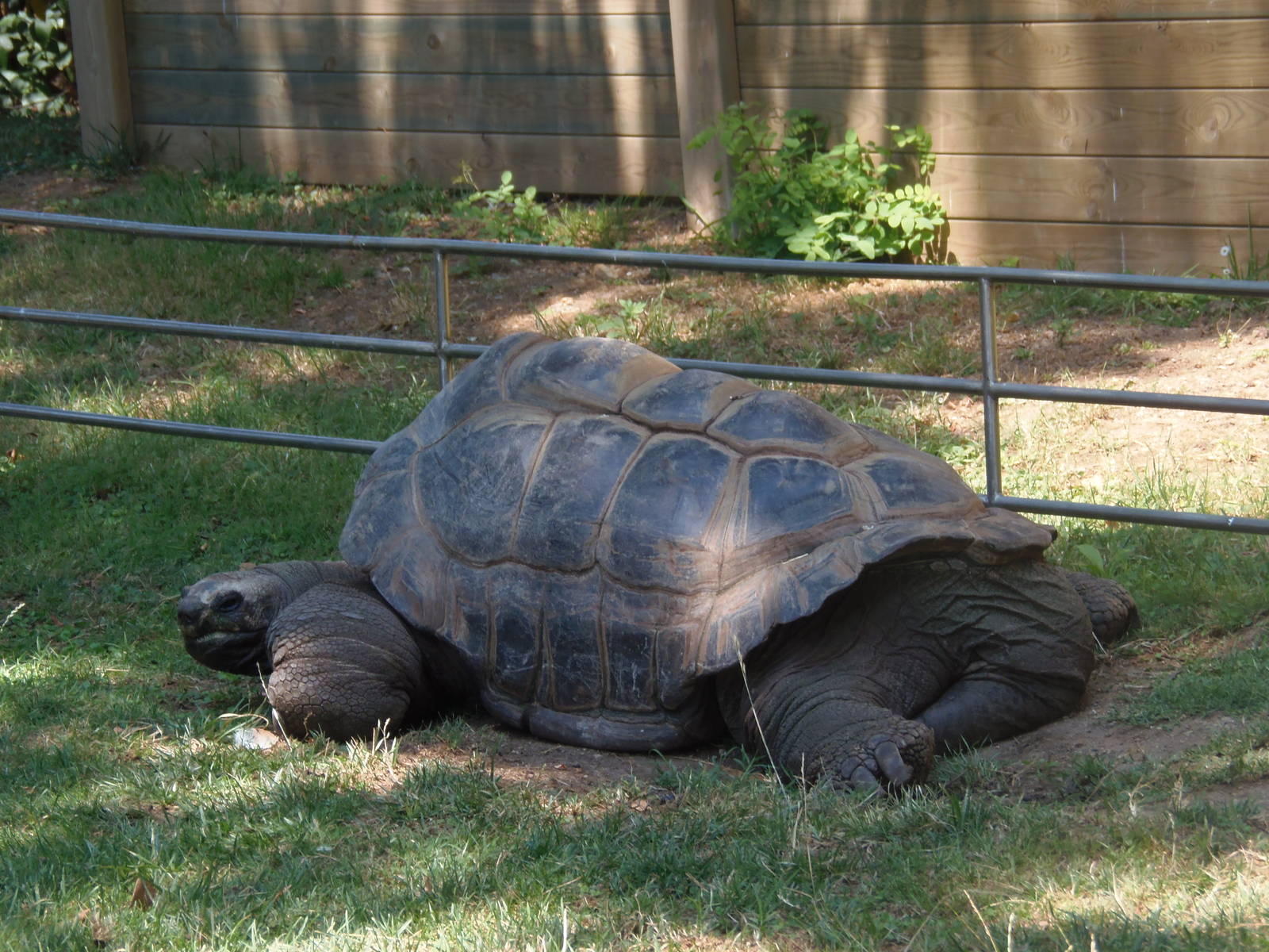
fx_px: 5829
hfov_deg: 12.4
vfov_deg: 9.3
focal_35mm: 159
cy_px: 476
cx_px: 634
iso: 64
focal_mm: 29.4
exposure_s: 1/100
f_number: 4.8
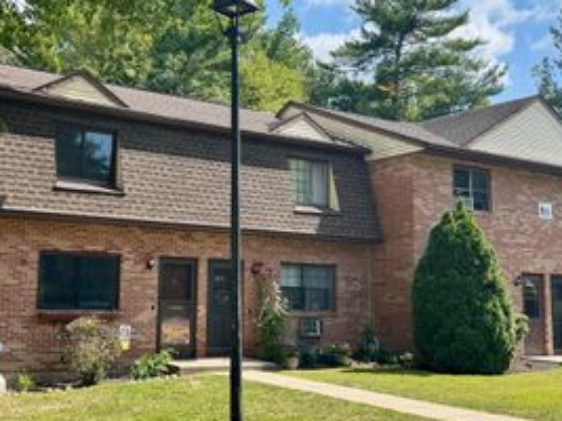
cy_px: 199
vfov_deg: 32.2
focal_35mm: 45
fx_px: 730
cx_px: 202
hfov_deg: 41.7
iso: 80
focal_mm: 6.76
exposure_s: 1/2105
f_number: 1.78
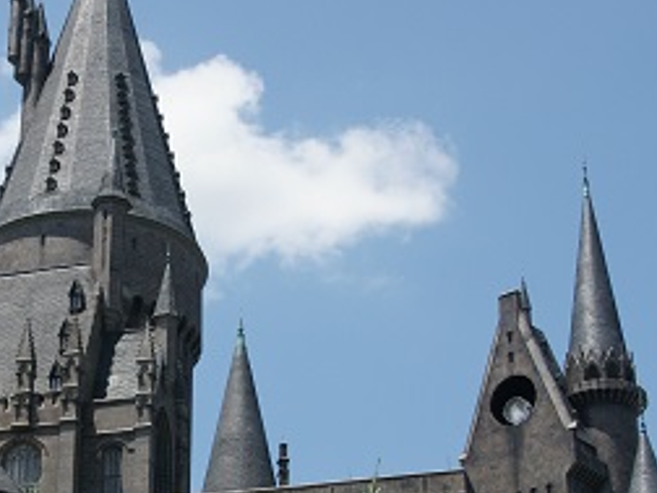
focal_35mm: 96
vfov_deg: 15.3
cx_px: 143
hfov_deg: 20.2
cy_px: 383
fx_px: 1822
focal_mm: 28
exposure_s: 1/200
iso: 200
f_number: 11
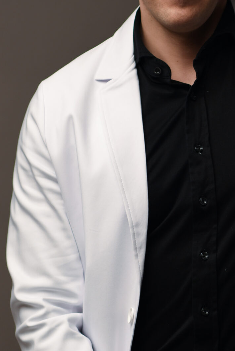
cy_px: 132
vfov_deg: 10.0
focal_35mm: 205
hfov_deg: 6.7
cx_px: 217
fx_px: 2004
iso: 160
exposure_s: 1/160
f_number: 2.2
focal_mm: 85
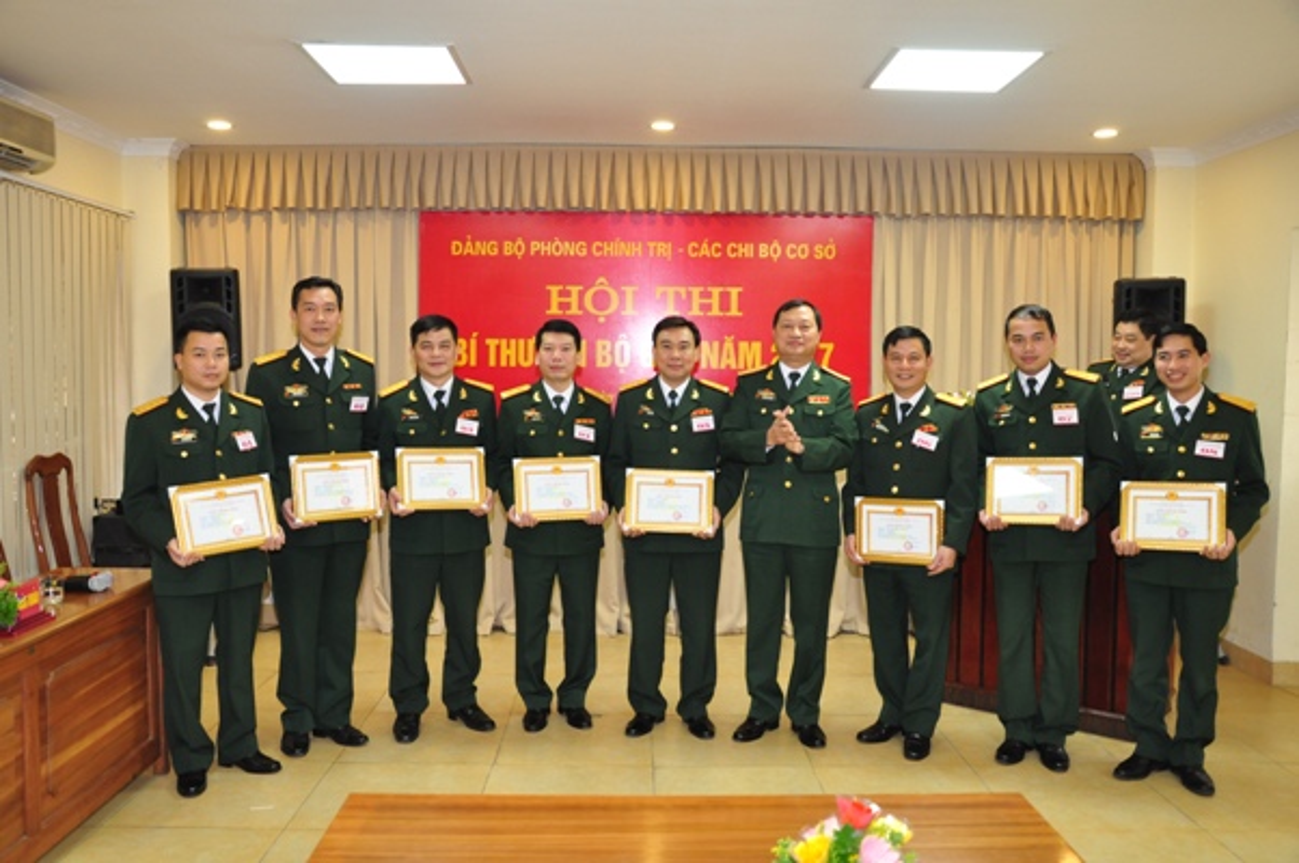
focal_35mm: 32
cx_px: 650
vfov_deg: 41.6
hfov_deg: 59.5
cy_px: 432
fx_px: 1135
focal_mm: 21
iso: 800
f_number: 5.6
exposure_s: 1/50
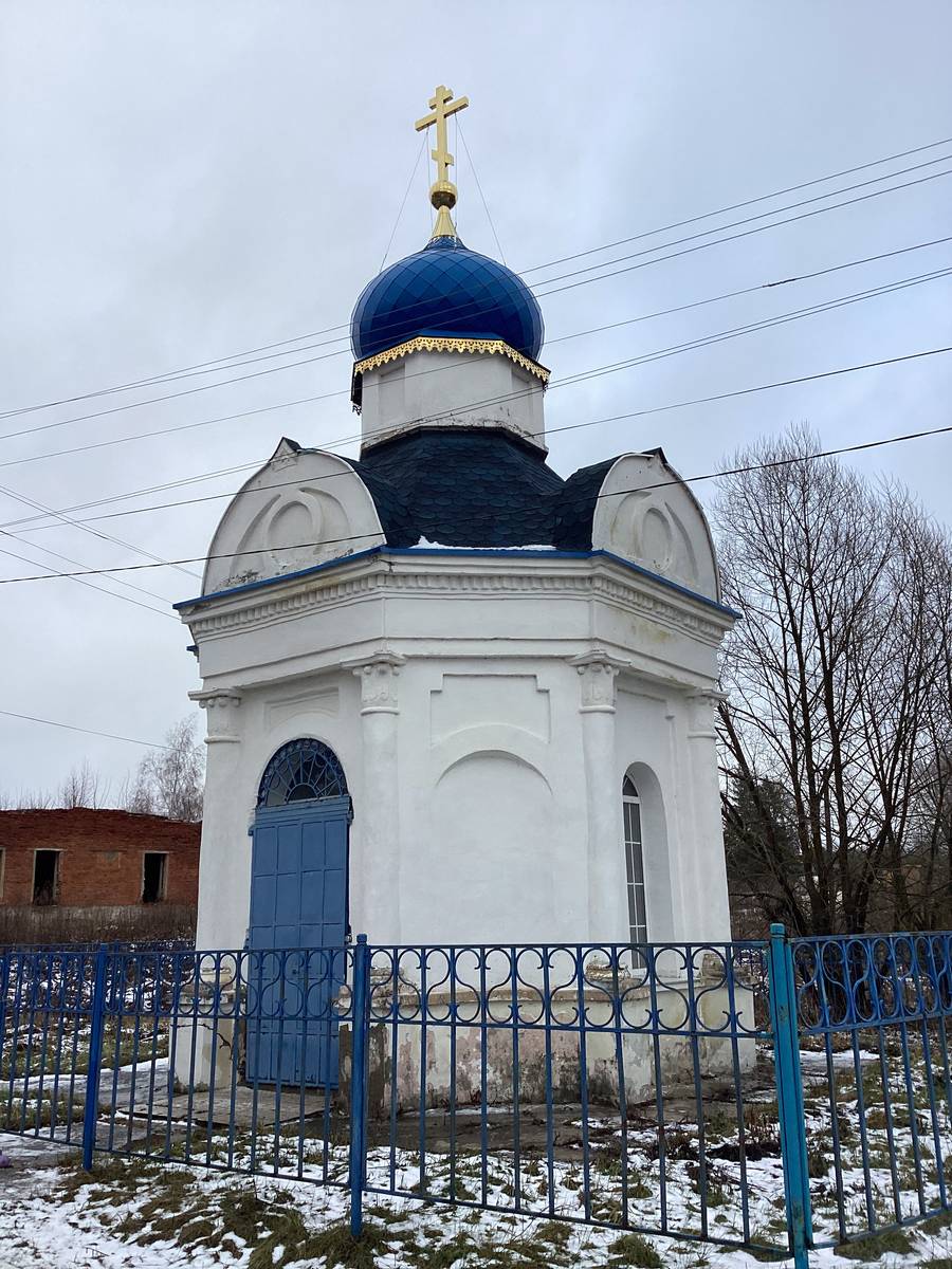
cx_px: 476
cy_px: 634
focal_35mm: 31
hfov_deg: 45.4
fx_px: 1137
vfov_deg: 58.4
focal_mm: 3.3
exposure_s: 1/550
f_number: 2.4
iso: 25
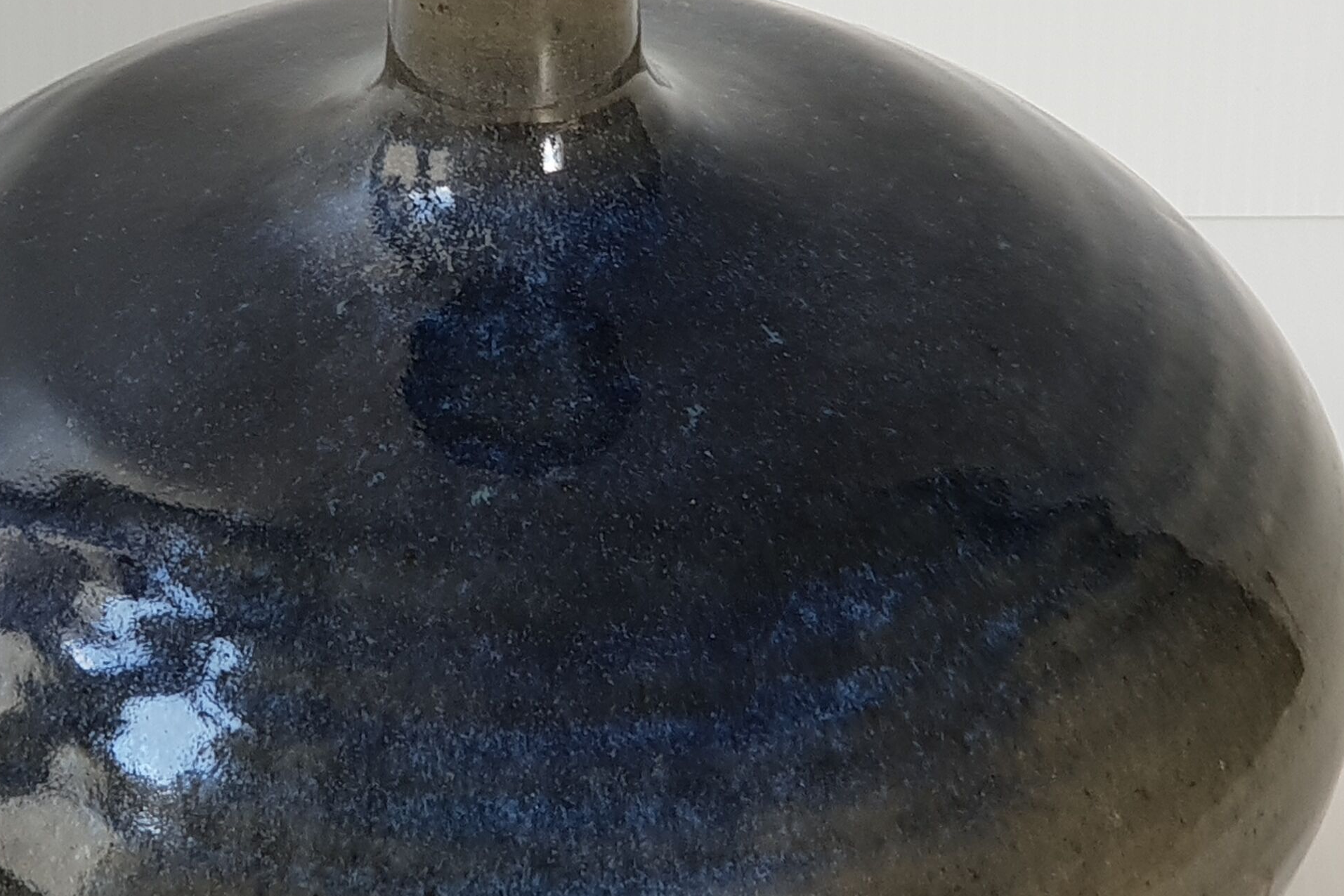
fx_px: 4255
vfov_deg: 12.0
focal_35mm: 114
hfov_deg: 17.9
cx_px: 500
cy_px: 356
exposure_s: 1/30
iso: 50
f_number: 2.4
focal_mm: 6
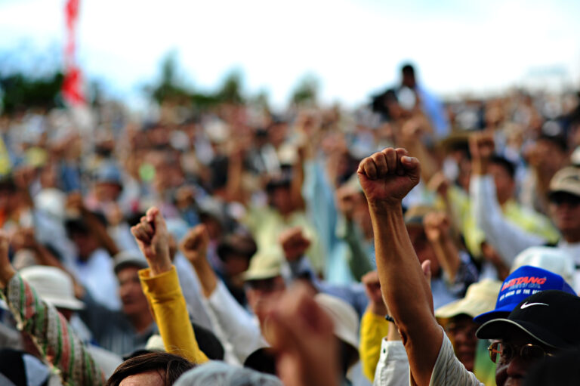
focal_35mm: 105
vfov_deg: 13.0
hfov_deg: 19.5
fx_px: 1691
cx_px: 290
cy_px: 193
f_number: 2.8
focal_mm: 105
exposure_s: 1/1250
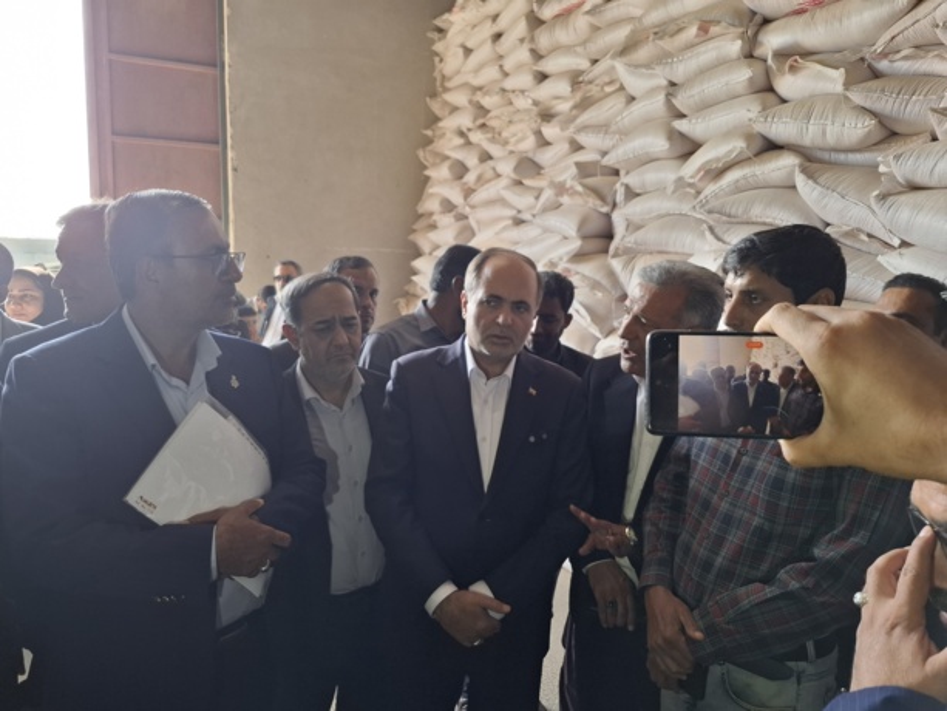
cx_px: 474
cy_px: 356
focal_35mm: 23
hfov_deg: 73.9
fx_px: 629
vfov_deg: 58.9
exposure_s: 1/100
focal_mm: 5.54
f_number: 1.8
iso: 100
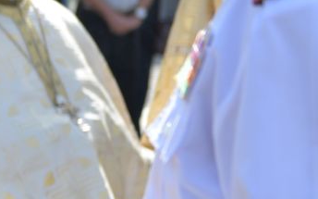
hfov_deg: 8.4
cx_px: -426
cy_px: 114
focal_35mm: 230
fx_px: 1993
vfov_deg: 5.7
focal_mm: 48
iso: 200
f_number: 2.8
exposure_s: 1/1250
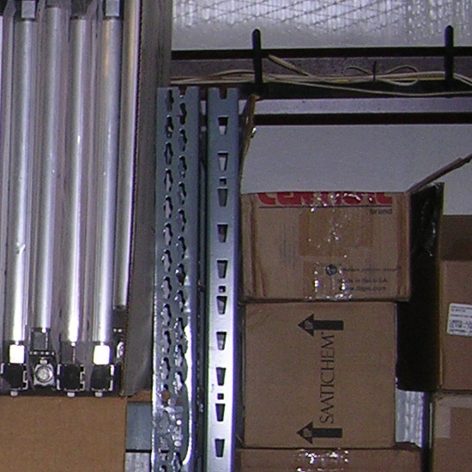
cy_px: 453
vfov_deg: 13.8
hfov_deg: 12.8
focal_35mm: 125
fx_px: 1928
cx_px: -342
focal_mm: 5.8
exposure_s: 1/60.1
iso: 54
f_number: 2.8
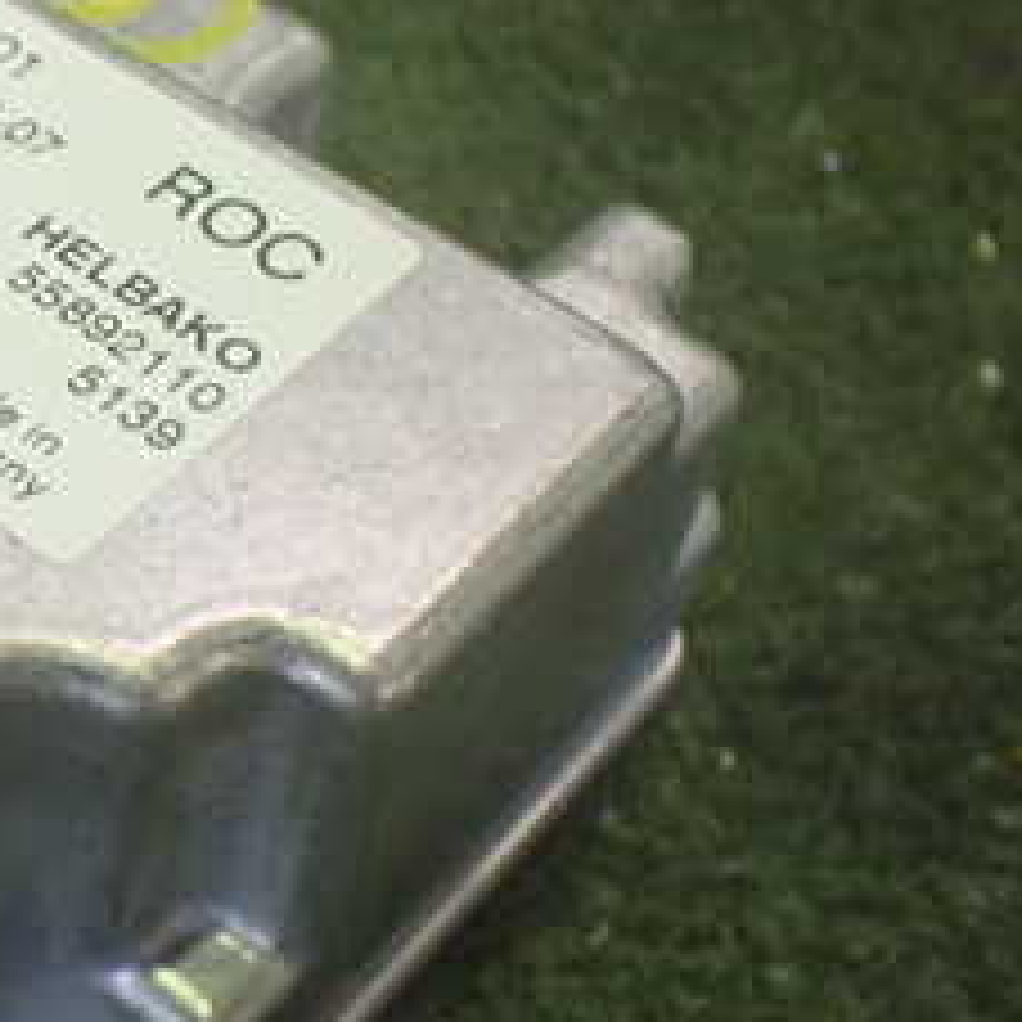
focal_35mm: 70
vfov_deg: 24.6
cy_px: 428
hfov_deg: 22.3
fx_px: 2338
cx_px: -275
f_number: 2.3
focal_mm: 5.4
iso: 800
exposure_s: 1/80
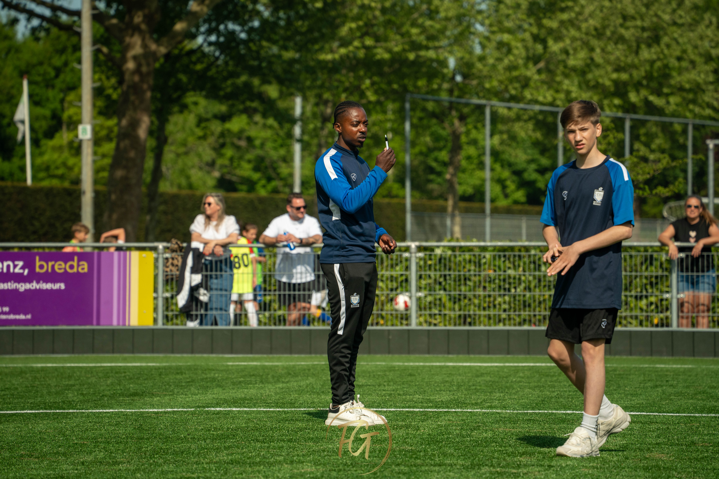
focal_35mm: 200
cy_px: 240
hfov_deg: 10.3
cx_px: 360
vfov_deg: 6.9
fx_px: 3994
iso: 640
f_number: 5.6
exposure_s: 1/500
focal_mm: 200
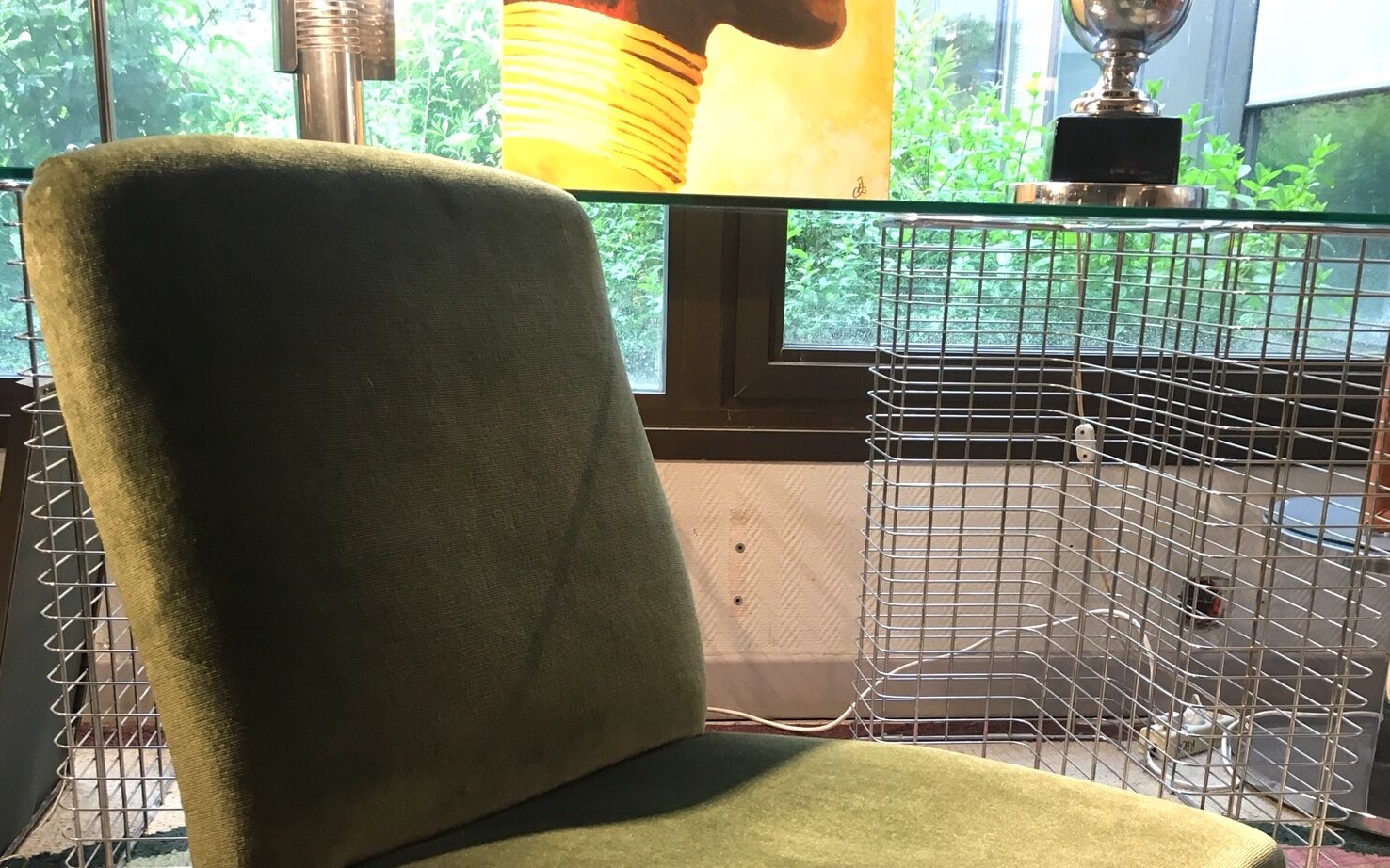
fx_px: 1591
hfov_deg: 47.2
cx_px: 710
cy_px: 763
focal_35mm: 42
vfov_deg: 29.4
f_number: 2.2
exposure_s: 1/33
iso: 100
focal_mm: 4.15
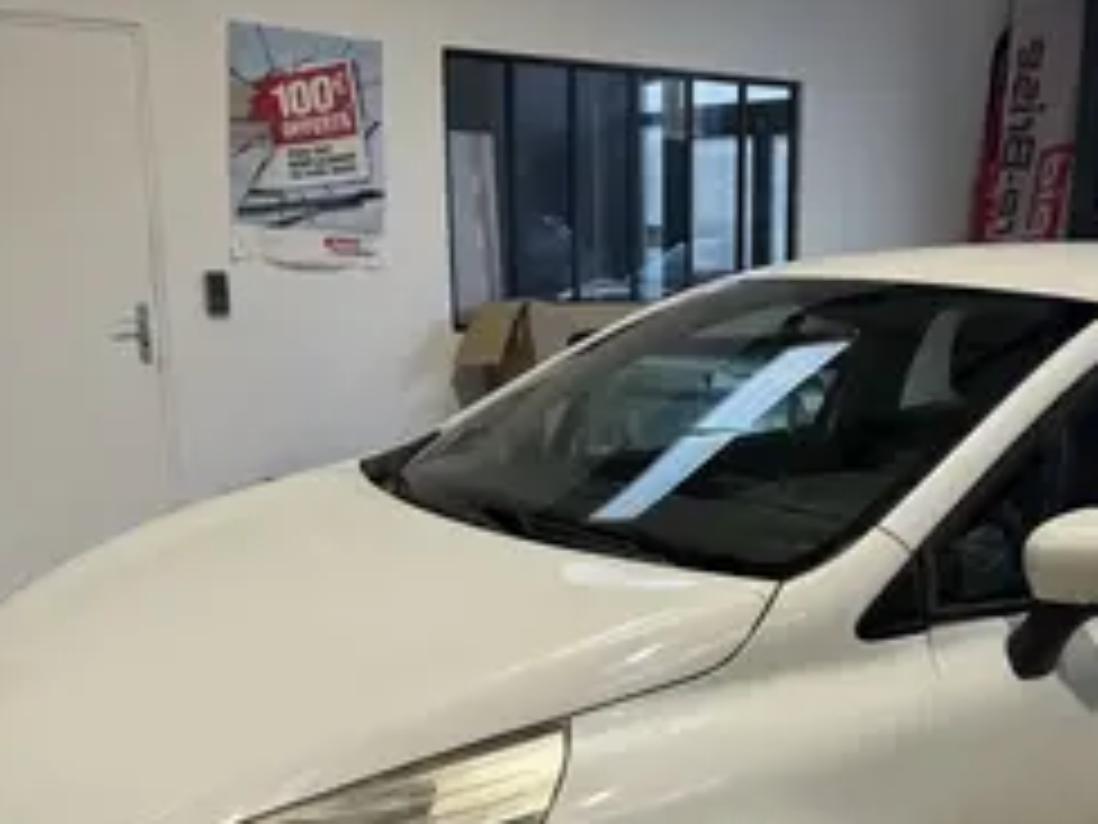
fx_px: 1523
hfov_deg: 39.0
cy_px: 655
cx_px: 767
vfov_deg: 29.6
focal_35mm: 48
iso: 80
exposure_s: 1/169
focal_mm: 6.76
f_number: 1.78
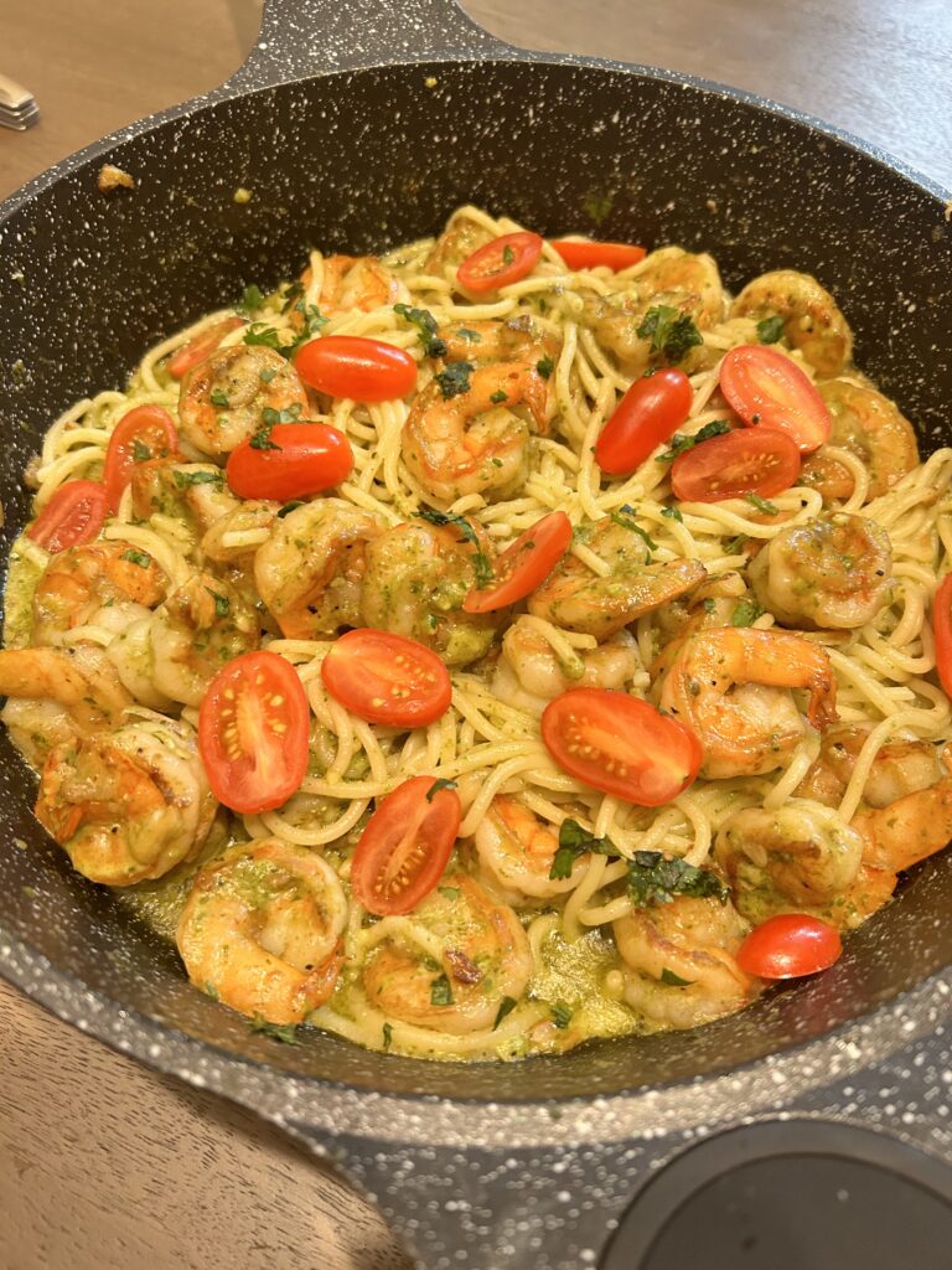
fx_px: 953
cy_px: 635
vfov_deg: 67.3
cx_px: 476
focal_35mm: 26
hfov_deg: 53.1
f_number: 1.5
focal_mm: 5.7
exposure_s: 1/60
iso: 320
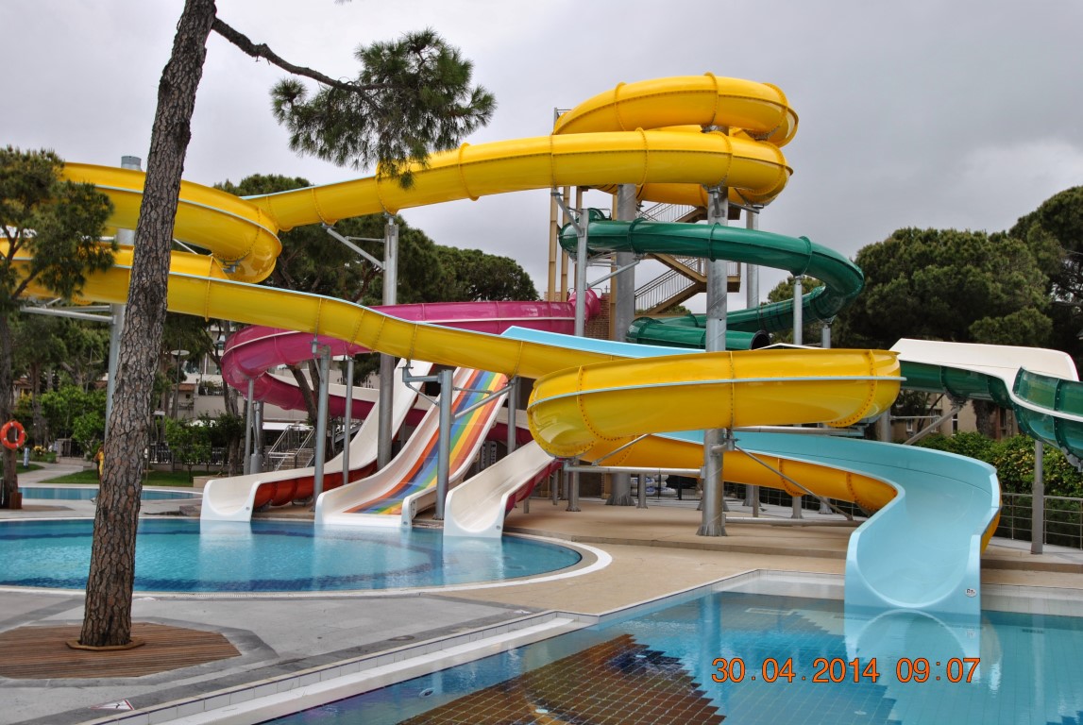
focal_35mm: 36
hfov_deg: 53.1
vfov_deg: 37.0
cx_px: 542
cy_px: 362
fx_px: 1084
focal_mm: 24
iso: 100
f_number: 5.6
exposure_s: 1/160
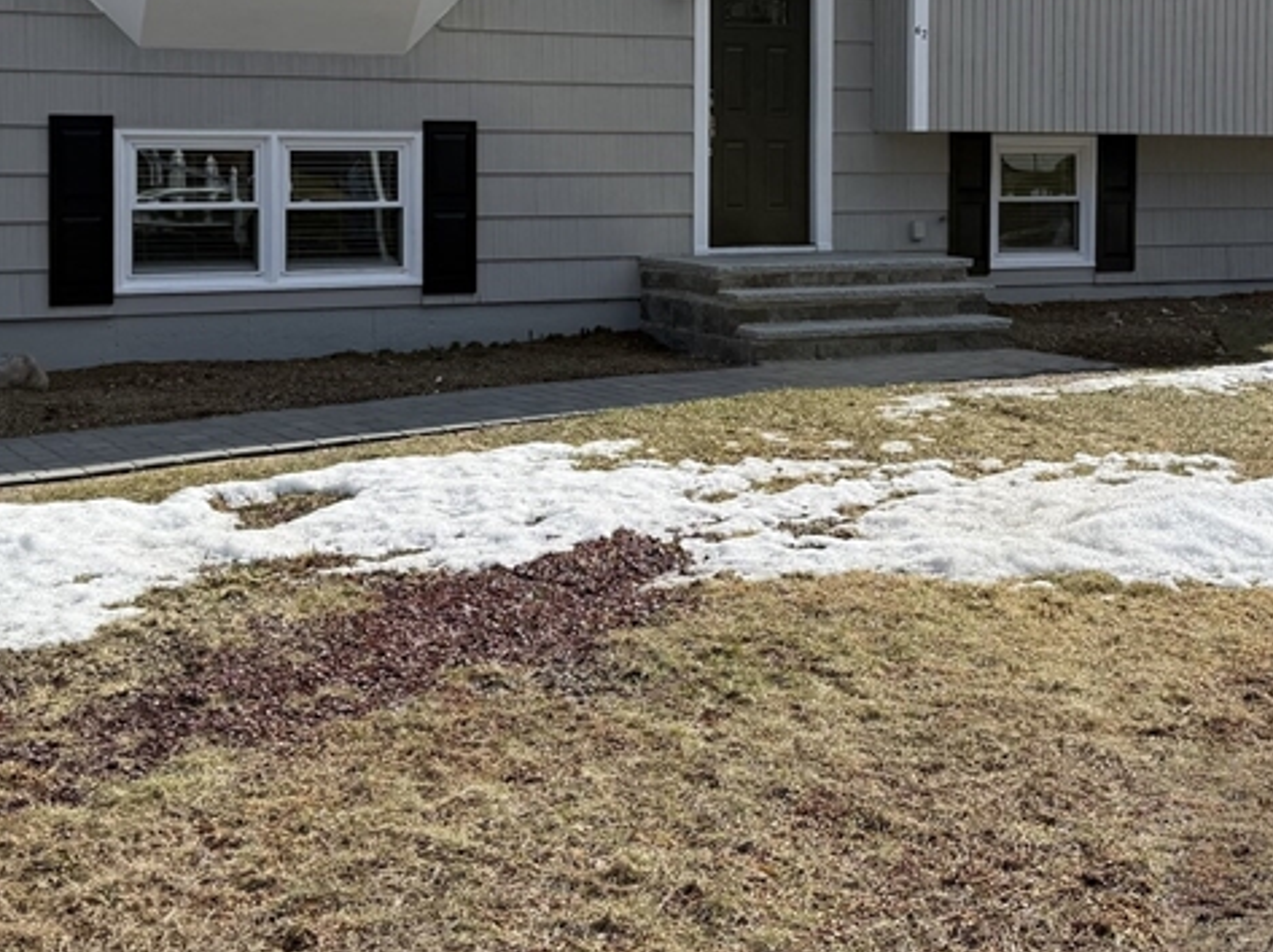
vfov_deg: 27.4
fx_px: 1911
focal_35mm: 52
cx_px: 724
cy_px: 177
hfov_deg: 36.8
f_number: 1.78
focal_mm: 6.76
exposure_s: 1/4167
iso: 80
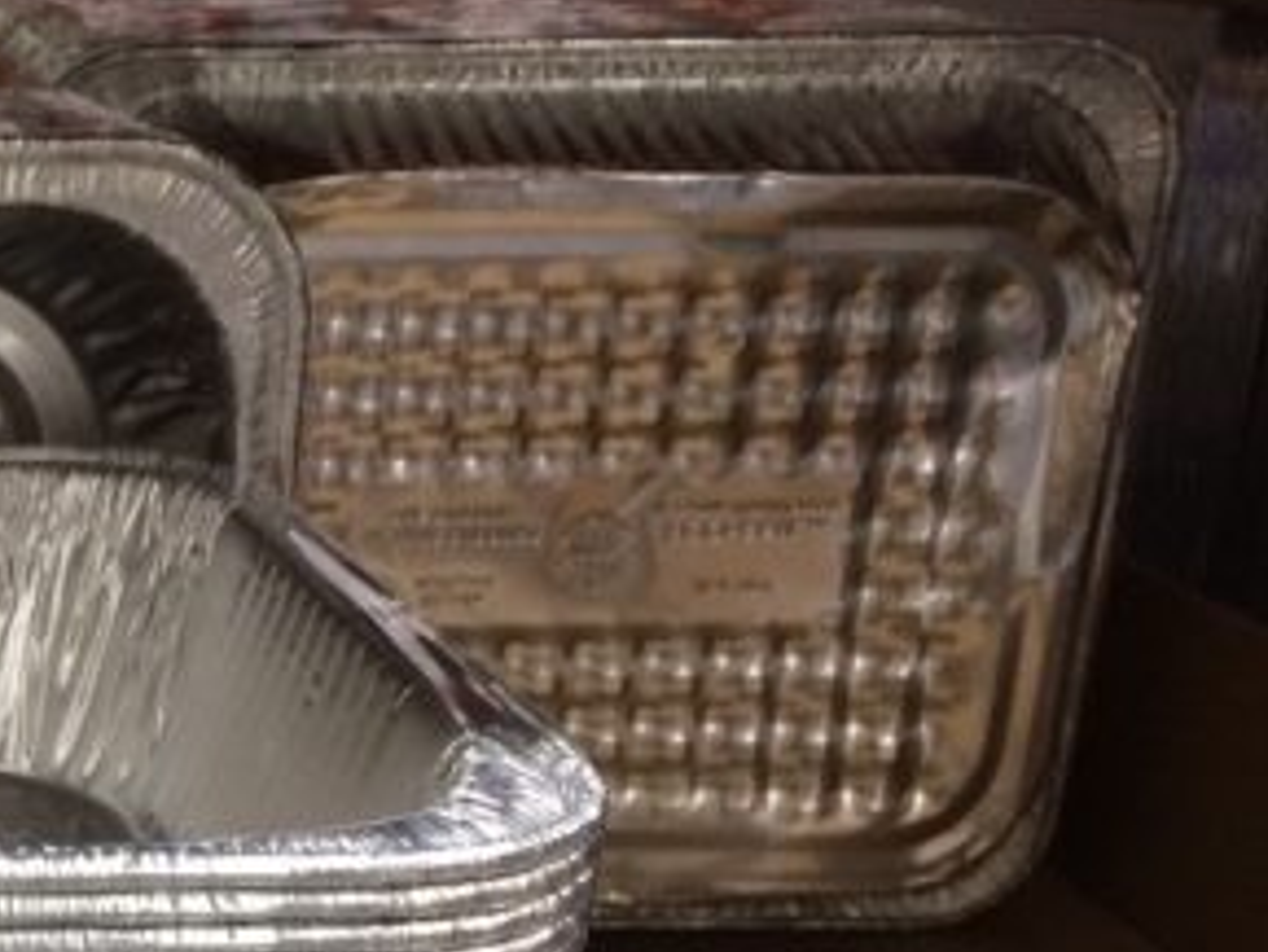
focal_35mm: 77
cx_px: -408
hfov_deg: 22.5
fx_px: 2822
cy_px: 1022
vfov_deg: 18.5
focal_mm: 4.15
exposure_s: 1/30
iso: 160
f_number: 2.2
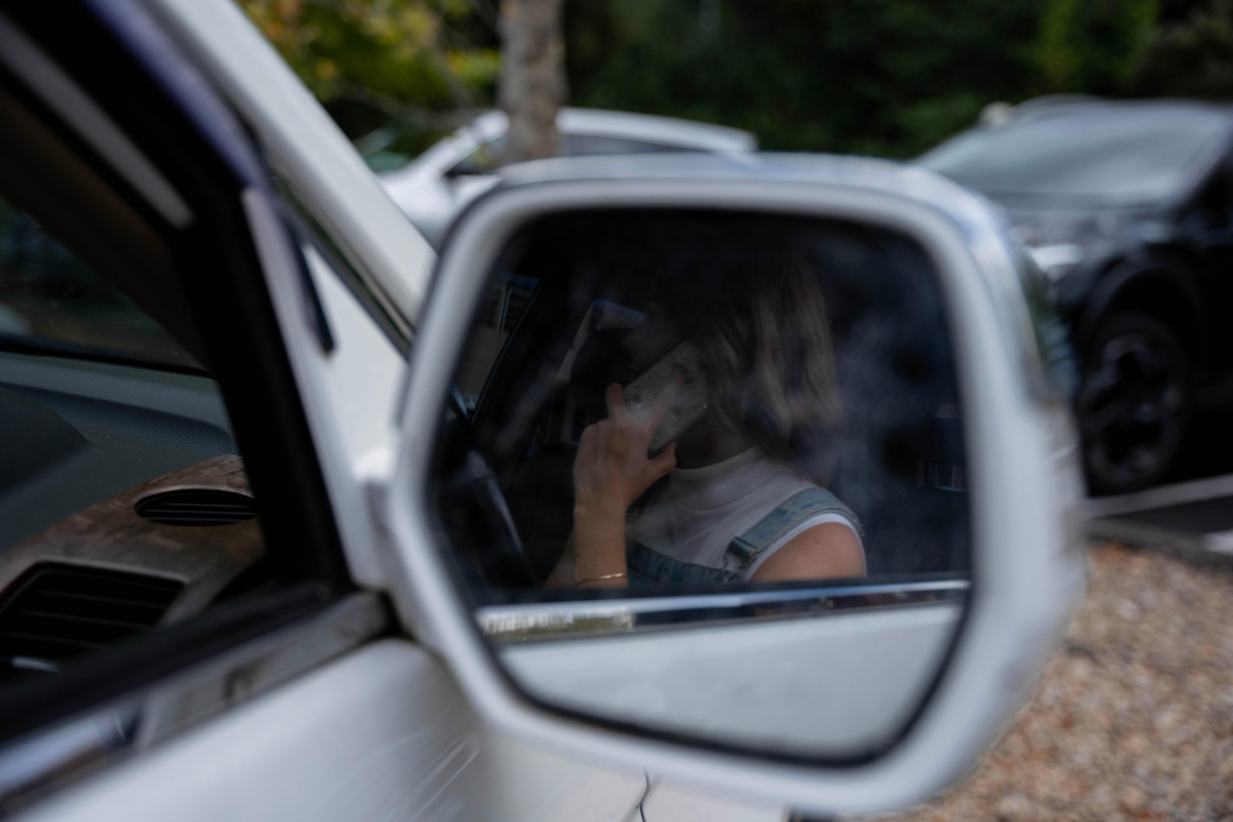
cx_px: 616
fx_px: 1384
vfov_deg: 33.1
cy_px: 411
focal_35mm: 40
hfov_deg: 48.0
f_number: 2.8
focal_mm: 40.4
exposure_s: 1/2500
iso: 320
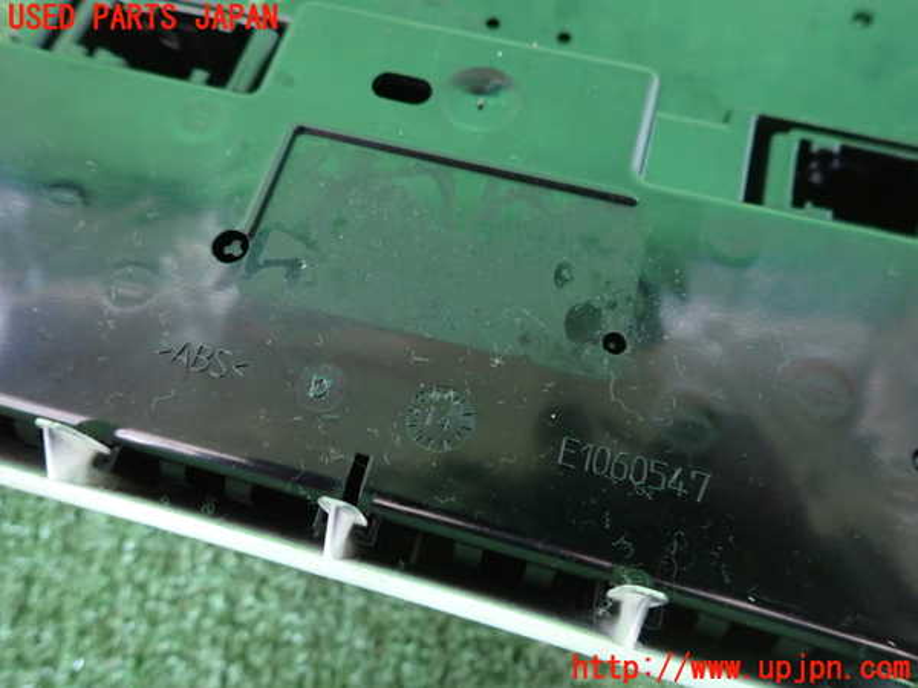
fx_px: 663
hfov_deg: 69.4
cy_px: 344
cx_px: 459
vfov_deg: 54.9
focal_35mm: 25
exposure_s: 1/25
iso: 800
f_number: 2
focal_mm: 4.5
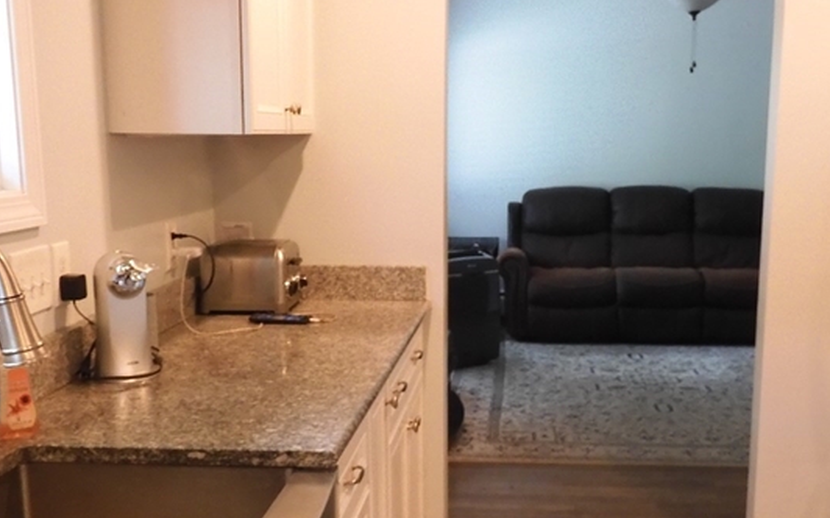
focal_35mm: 49
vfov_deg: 26.1
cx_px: 459
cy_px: 374
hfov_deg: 41.0
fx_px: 1108
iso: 400
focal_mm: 4.3
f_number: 3.4
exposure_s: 1/20
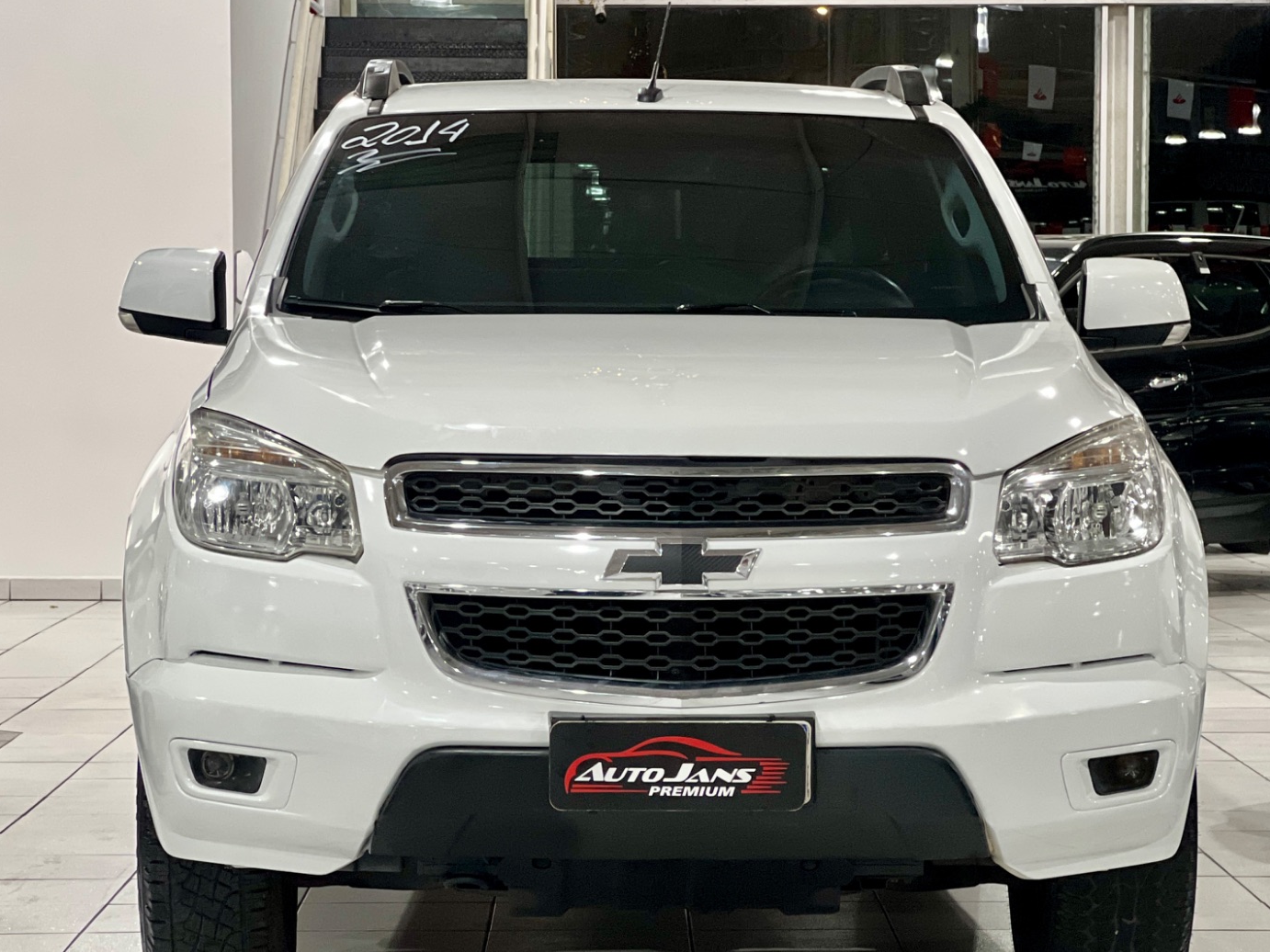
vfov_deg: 13.8
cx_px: 686
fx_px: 3925
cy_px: 570
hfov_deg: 18.4
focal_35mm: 107
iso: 250
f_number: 2.8
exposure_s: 1/40
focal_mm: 9
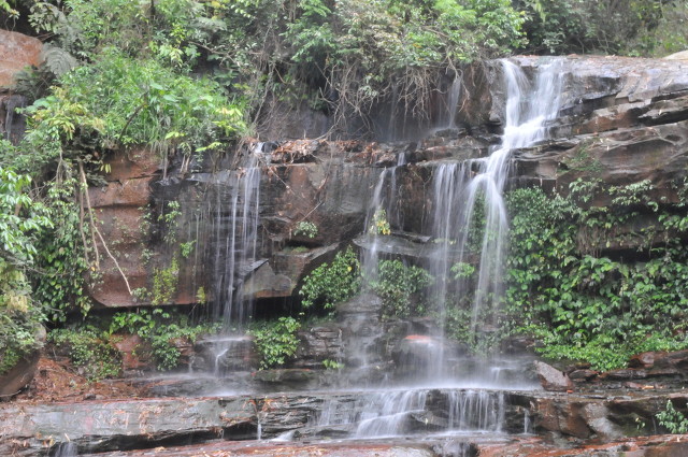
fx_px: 1432
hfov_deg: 27.0
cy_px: 228
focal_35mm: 75
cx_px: 344
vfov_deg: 18.1
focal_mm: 50
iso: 1600
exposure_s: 1/8
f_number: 32
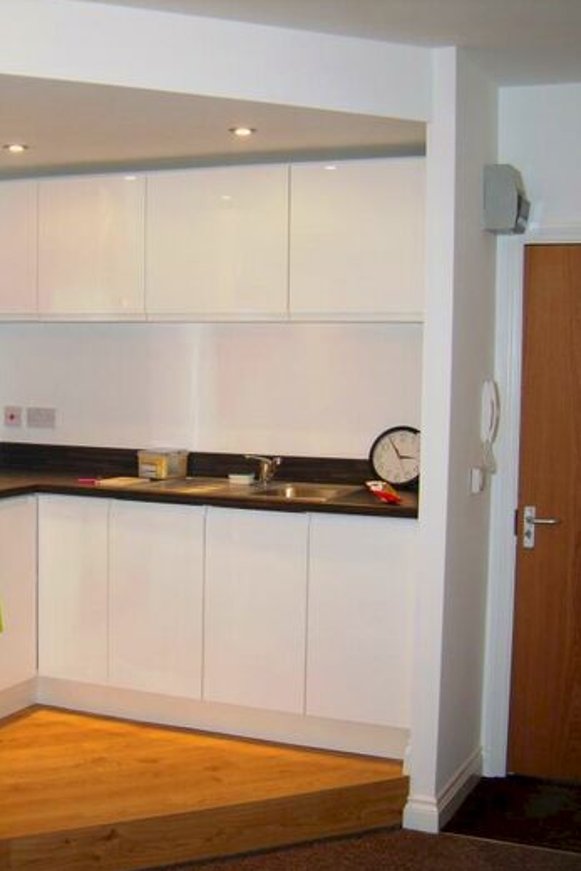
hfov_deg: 27.3
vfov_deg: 40.3
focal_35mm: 49
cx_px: 183
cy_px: 435
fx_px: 1185
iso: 100
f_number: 2.8
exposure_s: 1/30
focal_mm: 7.4
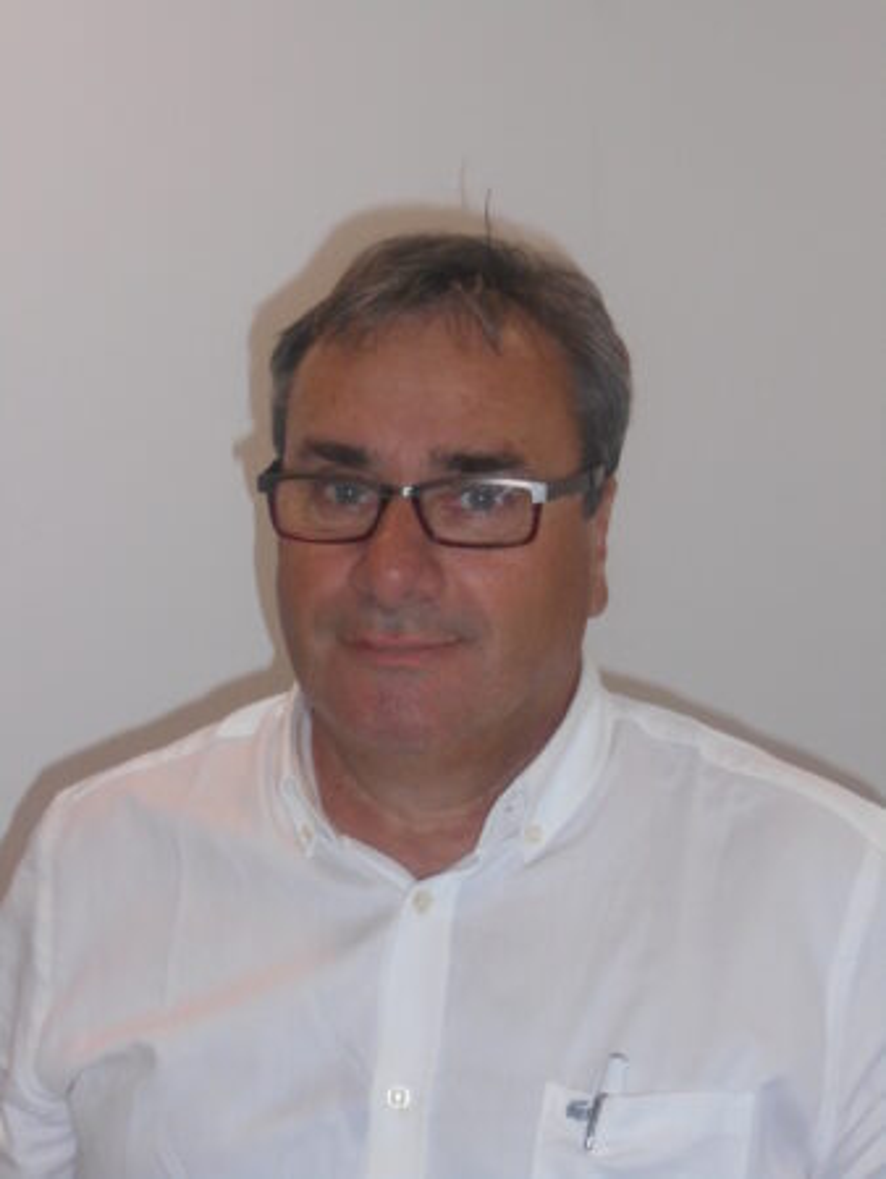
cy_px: 590
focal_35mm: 81
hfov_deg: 18.2
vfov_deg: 24.1
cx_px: 443
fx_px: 2762
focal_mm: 14.5
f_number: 6.6
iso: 250
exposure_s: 1/60
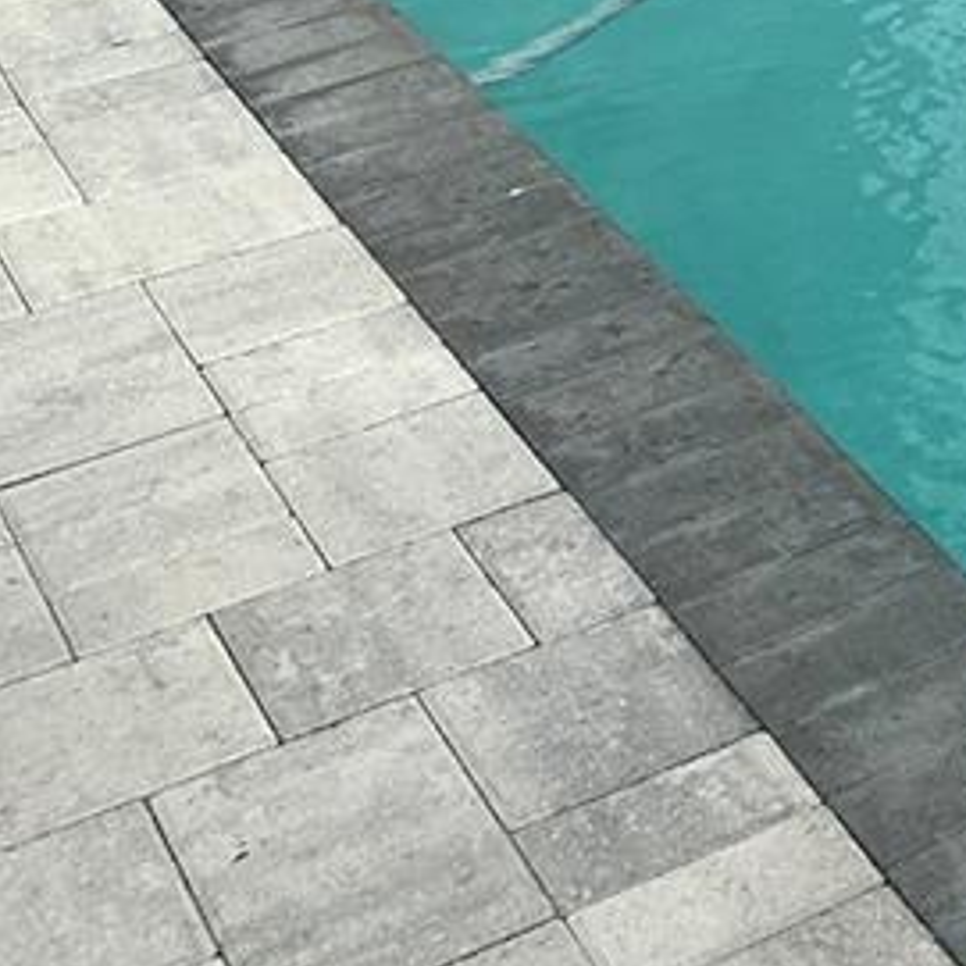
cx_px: 1312
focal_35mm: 94
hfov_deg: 17.2
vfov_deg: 16.1
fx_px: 2968
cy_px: -677
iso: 80
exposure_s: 1/2967
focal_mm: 6.86
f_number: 1.78
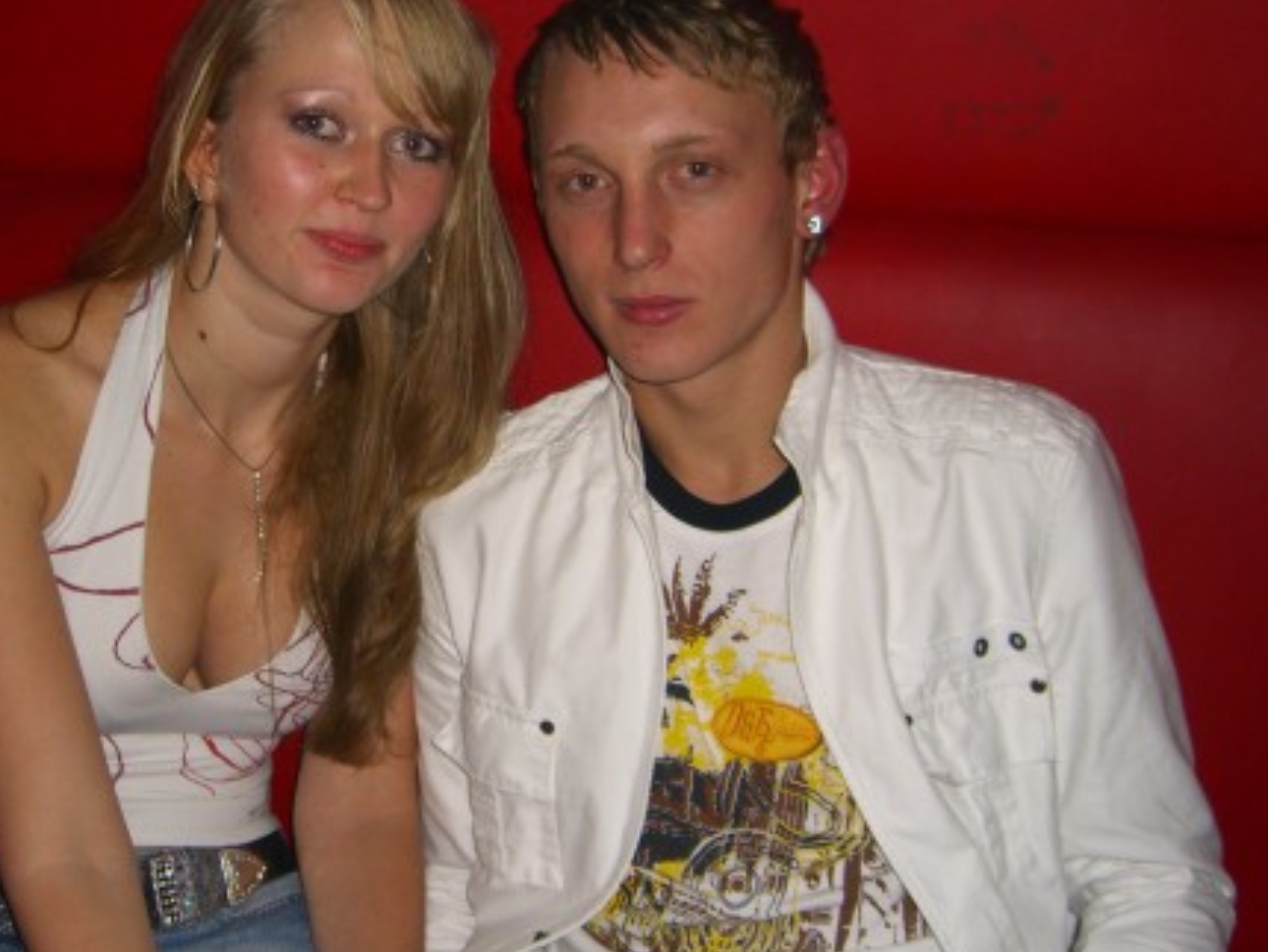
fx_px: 1942
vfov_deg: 27.5
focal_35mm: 53
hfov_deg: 35.9
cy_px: 427
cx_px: 463
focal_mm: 7.9
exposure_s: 1/60
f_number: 2.8
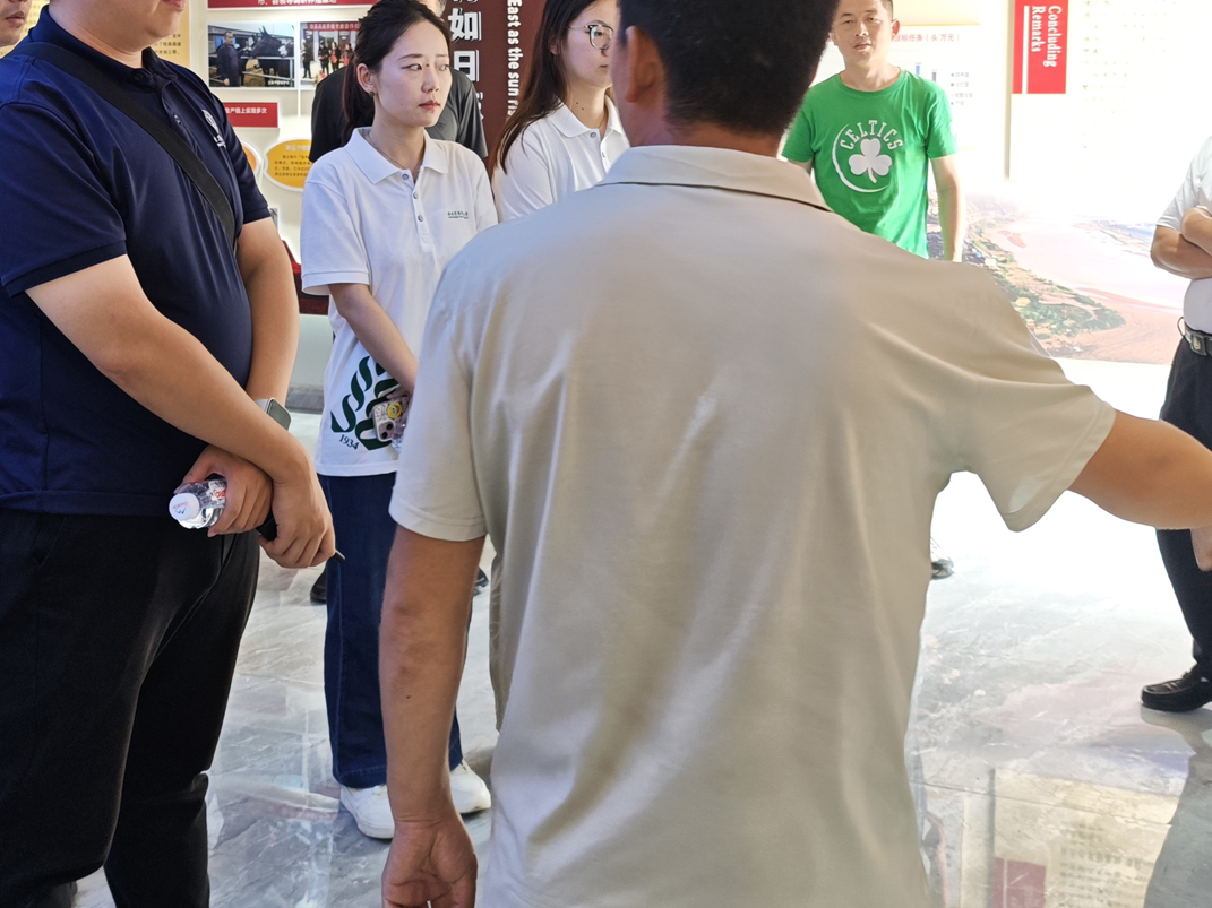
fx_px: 1540
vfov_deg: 32.1
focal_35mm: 44
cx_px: 438
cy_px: 196
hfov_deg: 42.6
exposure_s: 1/100
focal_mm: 6.68
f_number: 1.44
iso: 50
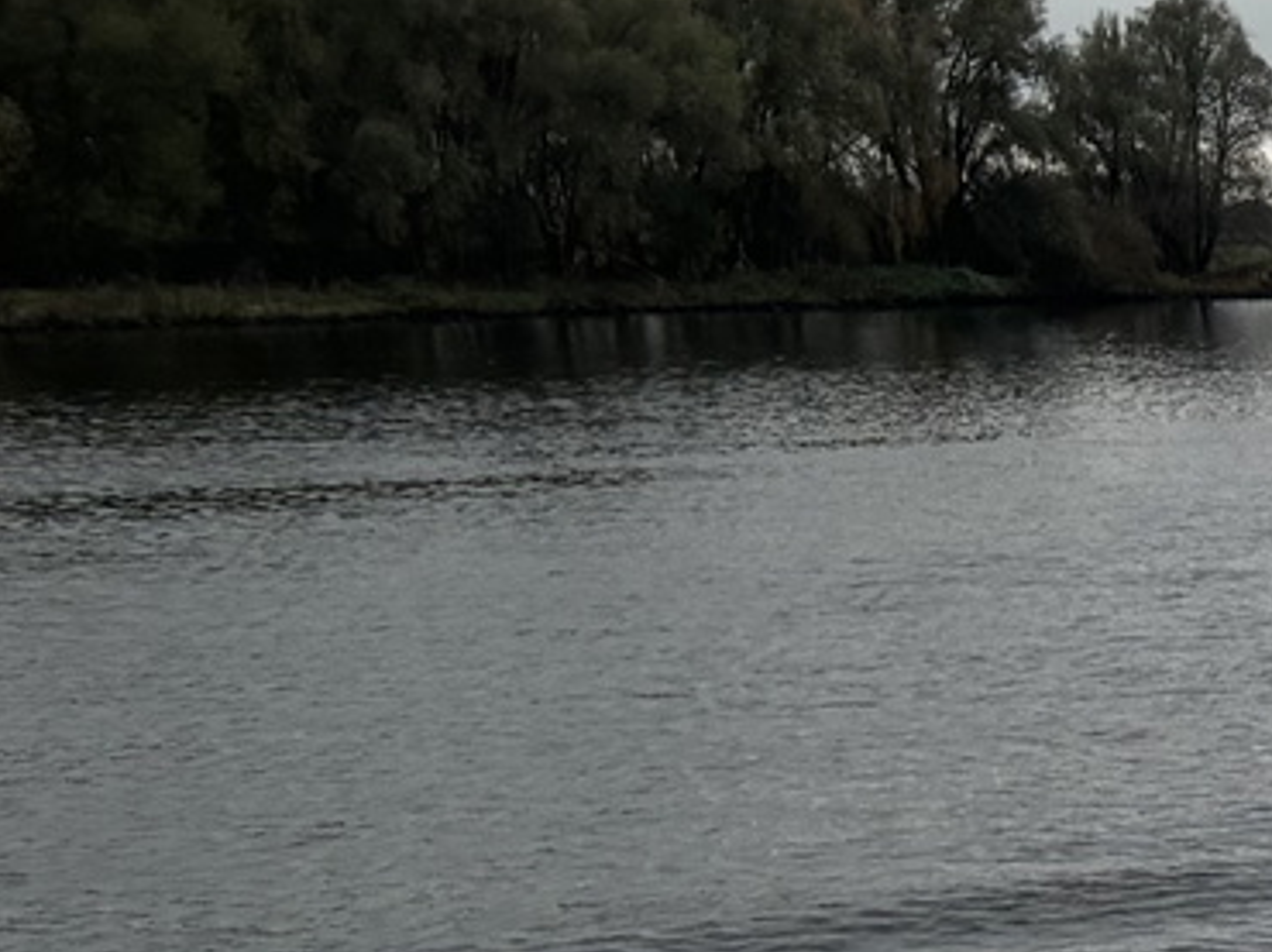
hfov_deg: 11.7
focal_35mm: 135
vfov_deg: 10.7
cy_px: 1313
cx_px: 3128
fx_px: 4957
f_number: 1.6
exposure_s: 1/187
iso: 40
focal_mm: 5.96
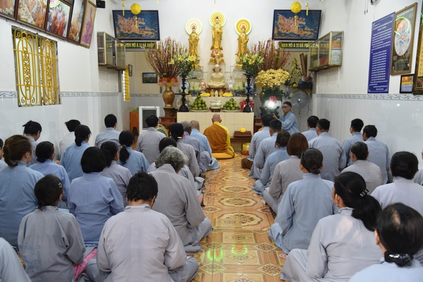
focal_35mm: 34
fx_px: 400
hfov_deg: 55.8
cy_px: 141
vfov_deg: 38.9
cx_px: 212
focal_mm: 34
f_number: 4
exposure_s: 1/60
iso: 450
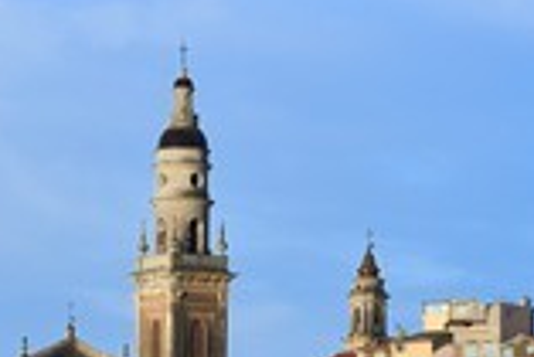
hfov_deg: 5.0
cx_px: 262
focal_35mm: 414
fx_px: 6147
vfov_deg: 3.3
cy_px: 401
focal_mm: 155
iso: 200
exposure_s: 1/250
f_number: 10
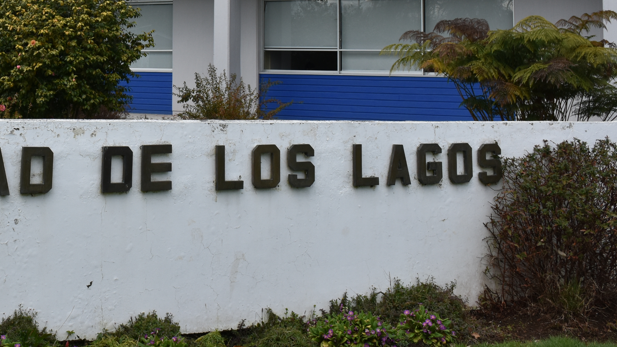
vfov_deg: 17.6
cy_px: -42
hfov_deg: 30.9
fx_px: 1080
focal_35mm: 66
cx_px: 98
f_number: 8
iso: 220
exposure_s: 1/500
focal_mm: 22
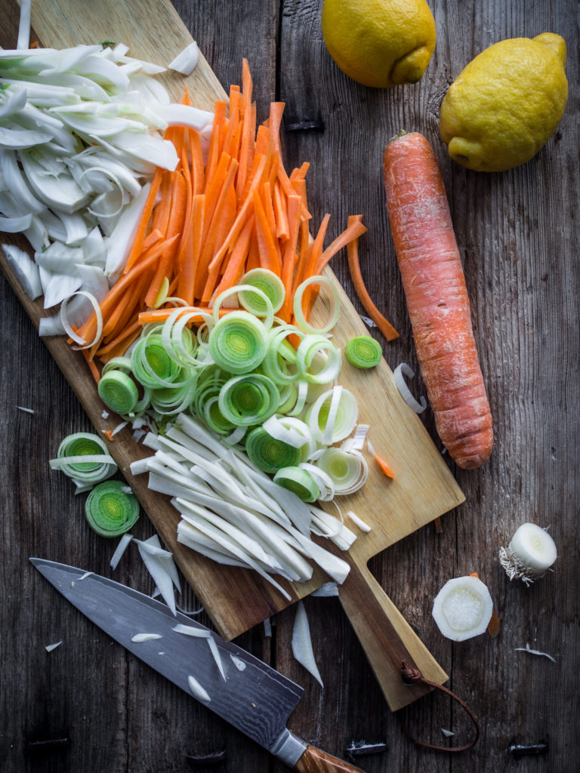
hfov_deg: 29.1
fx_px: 1117
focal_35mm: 50
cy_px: 386
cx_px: 290
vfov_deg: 38.2
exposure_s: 1/125
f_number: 2.5
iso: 200
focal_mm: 25
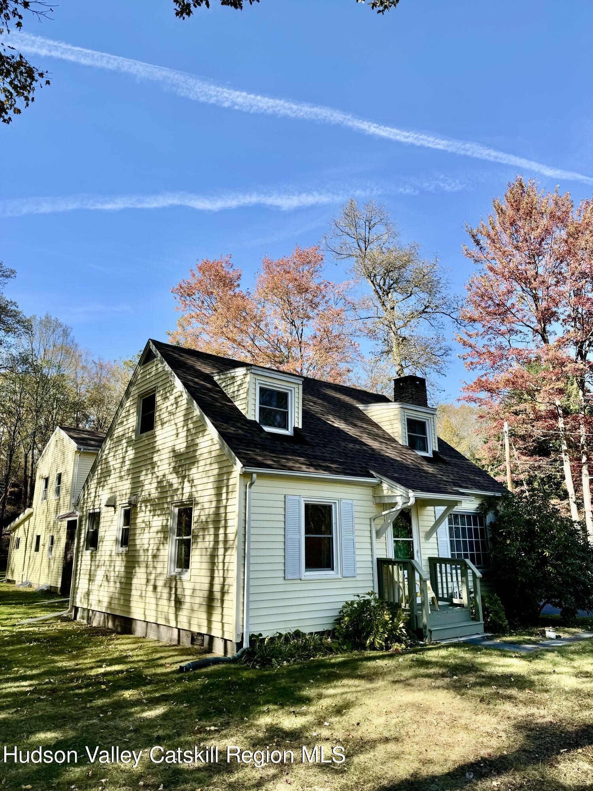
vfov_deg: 71.6
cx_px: 296
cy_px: 396
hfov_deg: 56.8
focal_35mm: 24
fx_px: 548
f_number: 1.78
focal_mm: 6.76
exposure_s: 1/1869
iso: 80
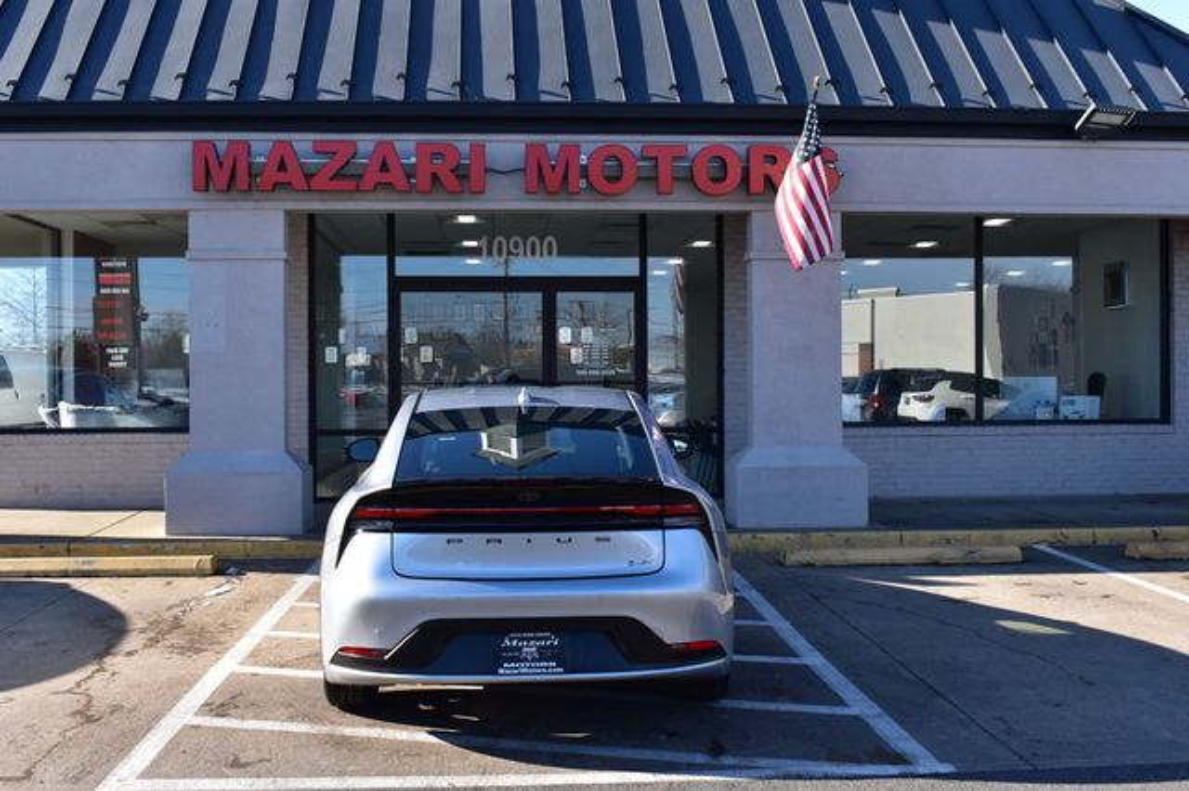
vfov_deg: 34.2
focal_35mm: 39
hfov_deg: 49.6
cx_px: 594
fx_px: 1287
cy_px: 396
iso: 400
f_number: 10
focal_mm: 26
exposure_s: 1/320
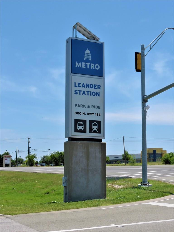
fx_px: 301
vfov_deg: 42.1
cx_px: 87
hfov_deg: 32.2
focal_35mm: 45
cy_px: 116
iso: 100
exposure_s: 1/1250
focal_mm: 8.1
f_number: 4
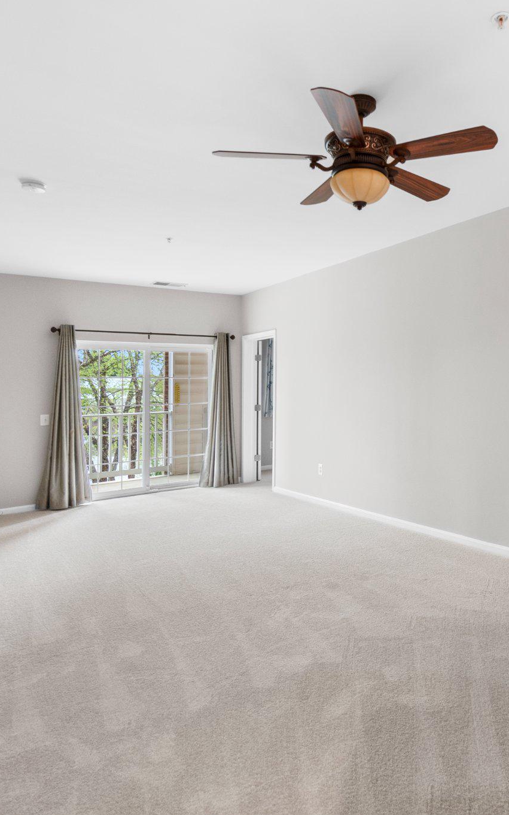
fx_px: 510
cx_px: 416
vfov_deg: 77.1
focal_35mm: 23
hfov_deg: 49.5
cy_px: 408
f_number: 8
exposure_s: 1/2.5
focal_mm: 10
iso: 200
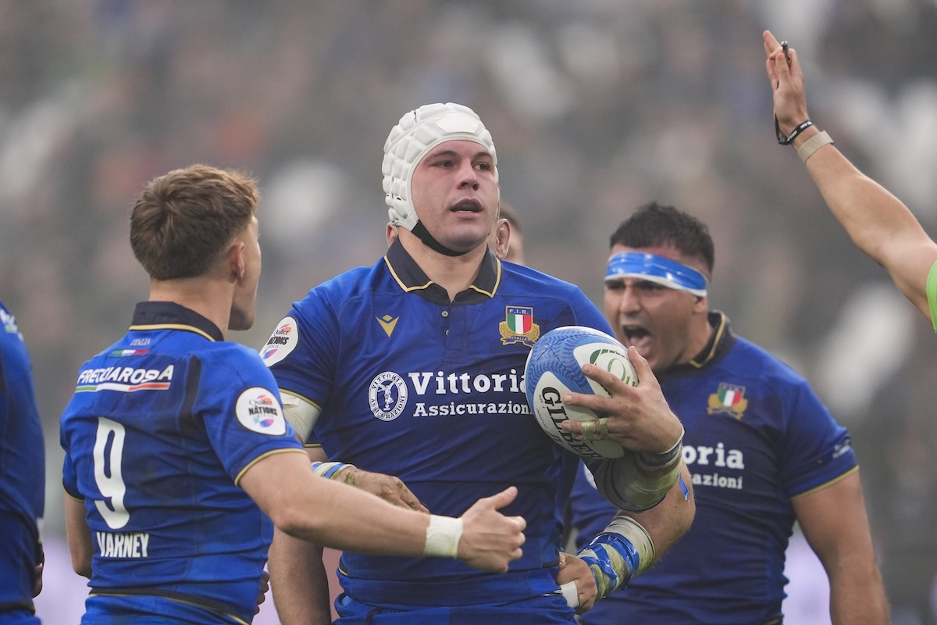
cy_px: 312
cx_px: 468
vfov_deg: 2.5
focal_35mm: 560
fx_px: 14574
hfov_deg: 3.7
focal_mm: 560
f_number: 4
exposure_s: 1/1250
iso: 2000
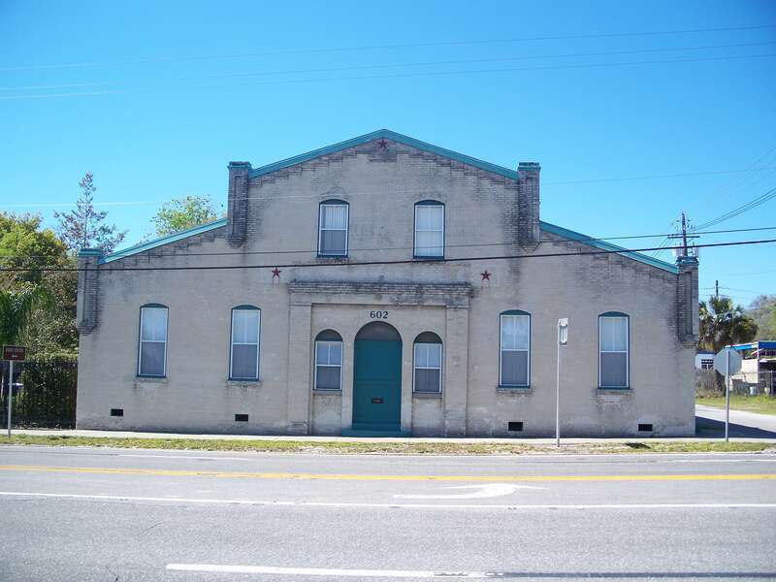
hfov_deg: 50.1
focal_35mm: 37
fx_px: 829
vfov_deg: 38.7
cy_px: 291
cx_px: 388
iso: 64
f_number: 2.8
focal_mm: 7.8
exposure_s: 1/640
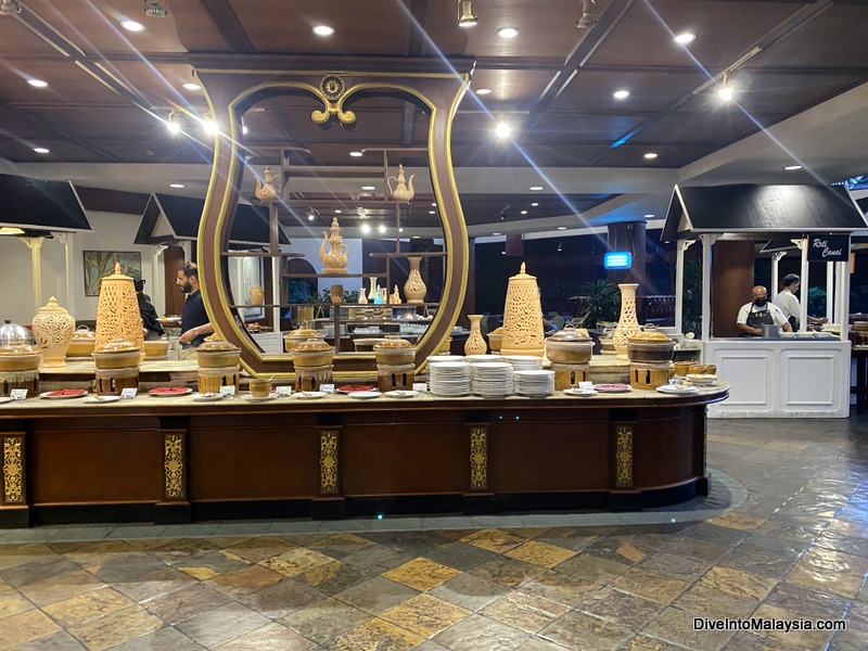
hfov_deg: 67.3
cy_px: 326
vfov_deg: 53.1
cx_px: 434
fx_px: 652
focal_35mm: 26
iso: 320
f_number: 1.8
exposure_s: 1/33
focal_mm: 4.25
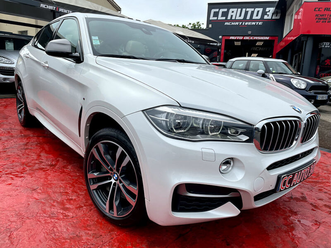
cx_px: 166
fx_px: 249
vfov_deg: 53.1
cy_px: 124
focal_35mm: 26
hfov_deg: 67.3
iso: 32
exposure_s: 1/4000
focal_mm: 4.2
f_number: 1.6
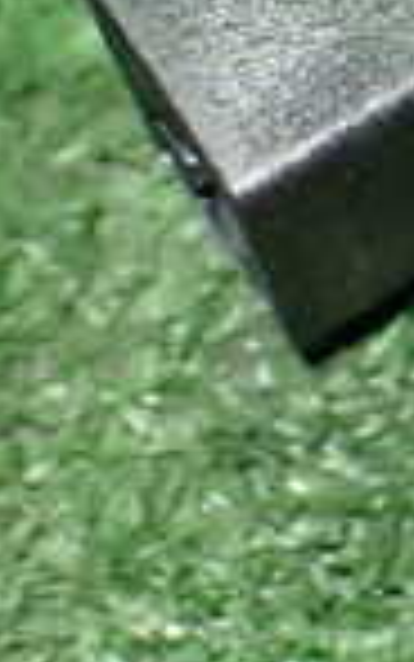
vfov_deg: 15.9
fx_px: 2345
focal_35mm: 130
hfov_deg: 9.3
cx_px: 904
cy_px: 59
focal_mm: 5.4
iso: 800
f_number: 2.3
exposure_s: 1/125
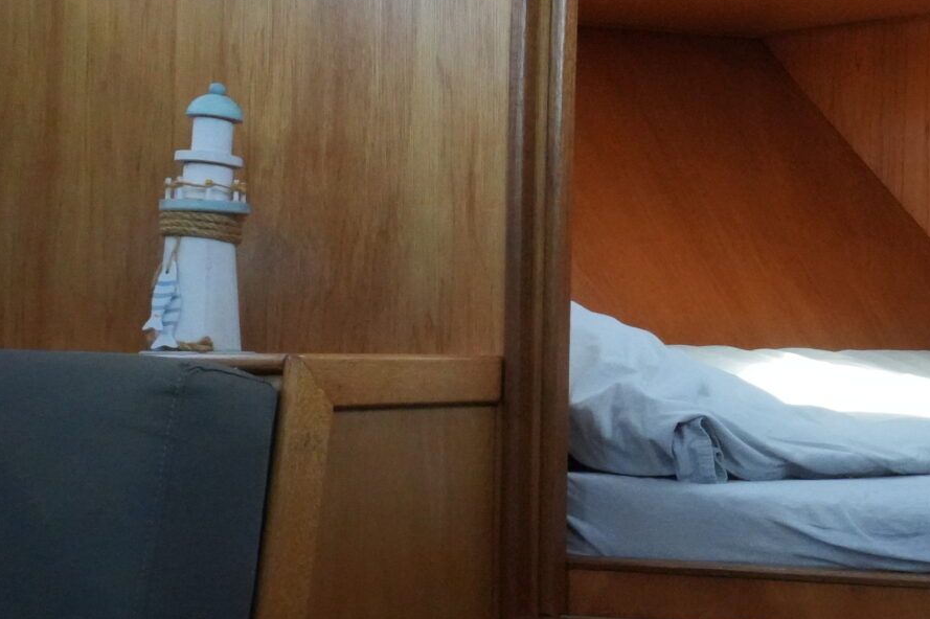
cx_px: 1025
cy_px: 288
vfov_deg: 25.0
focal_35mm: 54
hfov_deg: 32.4
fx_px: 1394
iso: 6400
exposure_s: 1/125
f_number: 14
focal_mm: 16
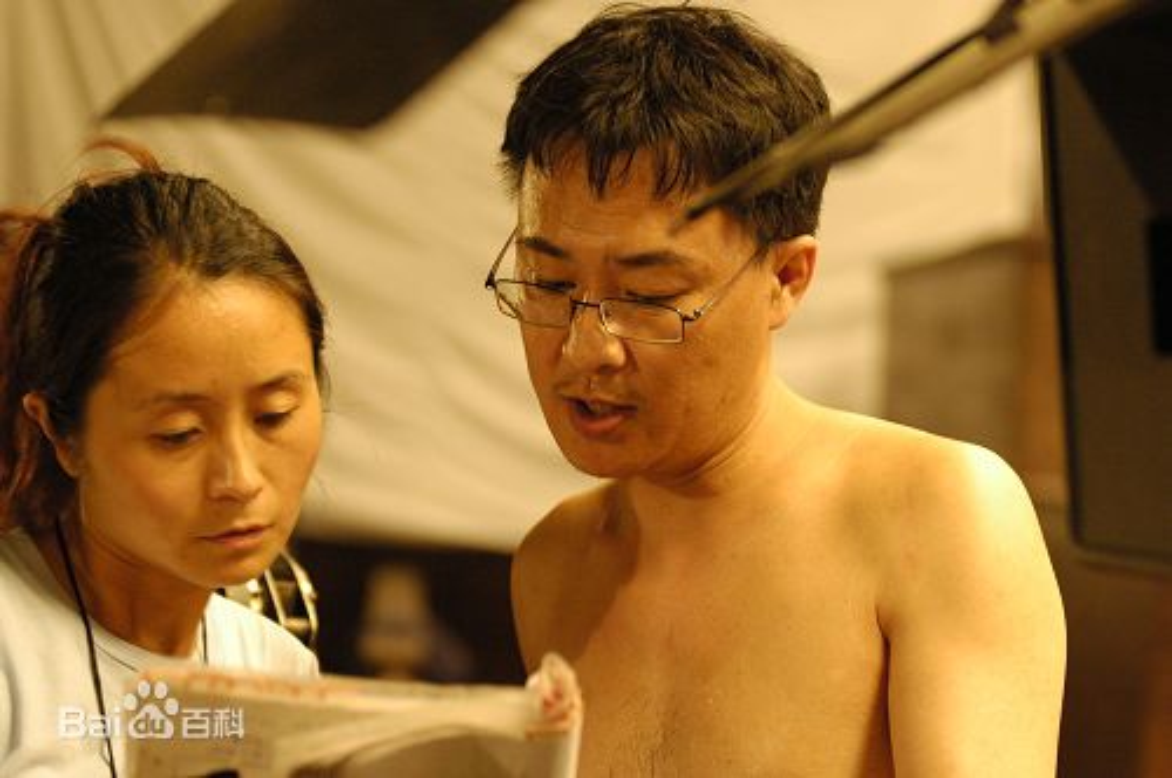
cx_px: 586
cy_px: 389
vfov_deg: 13.0
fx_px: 3414
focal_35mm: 105
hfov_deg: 19.5
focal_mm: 70
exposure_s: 1/20
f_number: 3.2
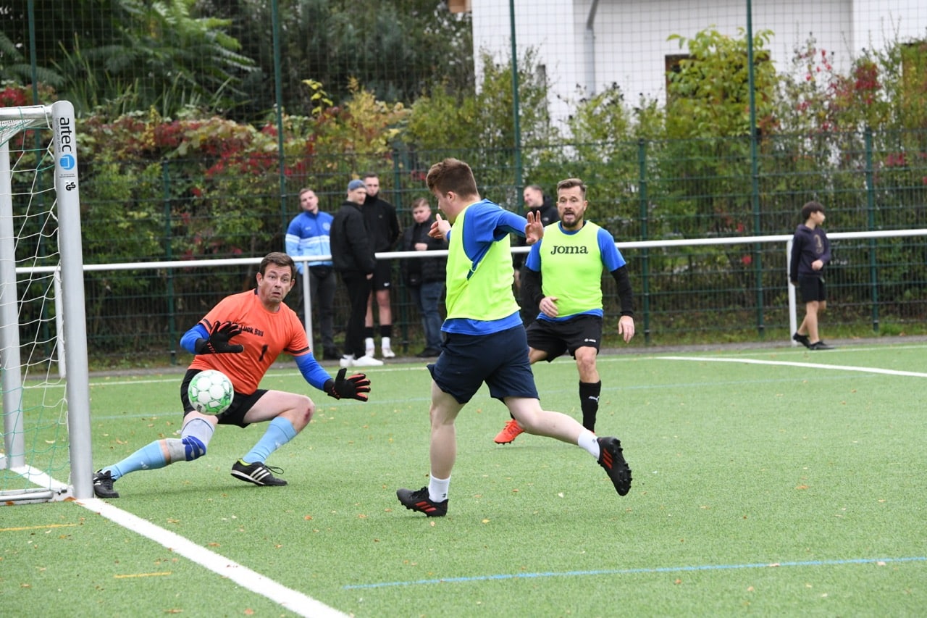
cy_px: 309
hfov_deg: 7.9
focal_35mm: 260
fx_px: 6694
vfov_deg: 5.3
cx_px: 464
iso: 6400
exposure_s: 1/1600
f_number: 10
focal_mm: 260
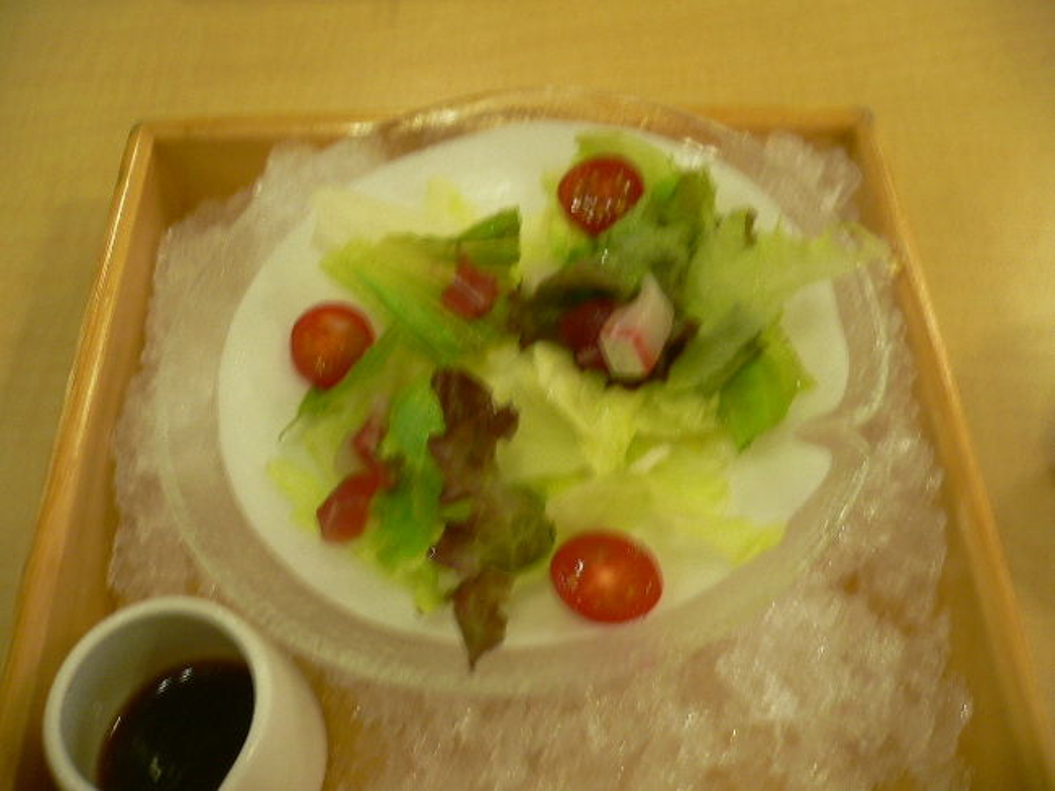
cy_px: 396
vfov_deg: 40.7
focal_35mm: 35
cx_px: 528
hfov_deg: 52.6
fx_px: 1066
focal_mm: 5.8
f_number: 2.8
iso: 100
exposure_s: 1/15
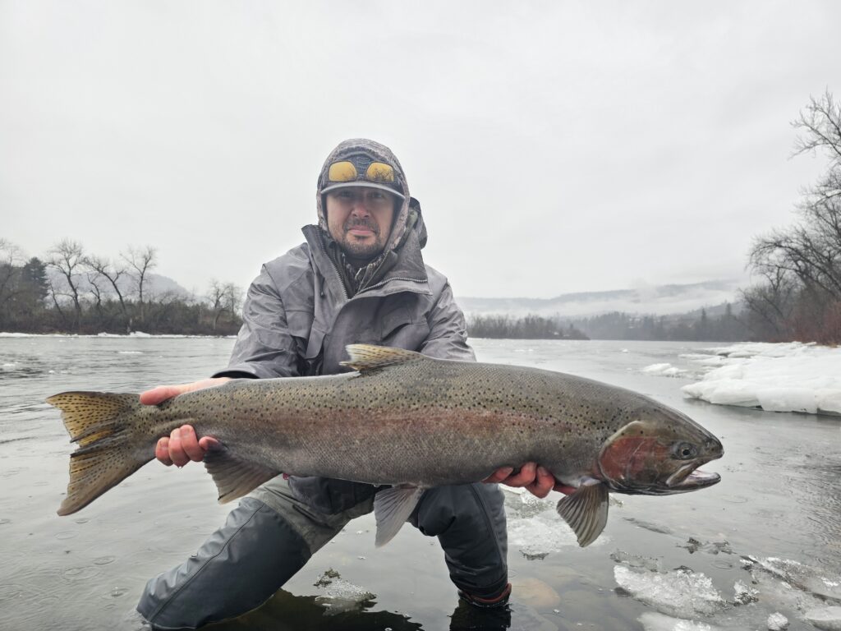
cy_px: 316
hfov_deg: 73.9
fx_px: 559
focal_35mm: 23
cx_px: 420
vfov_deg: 58.9
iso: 16
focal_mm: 6.3
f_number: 1.7
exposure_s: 1/120
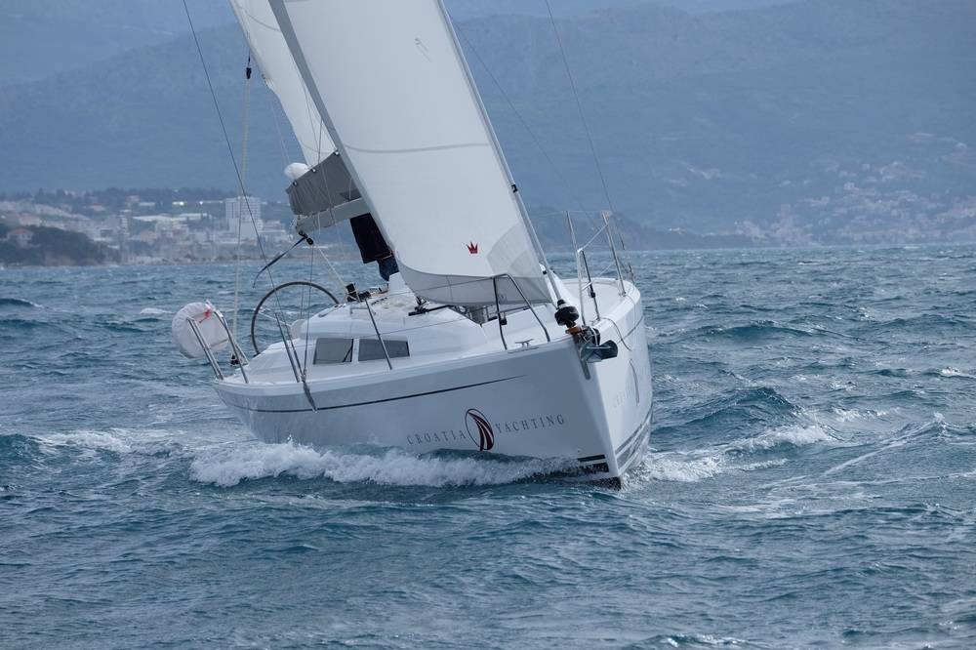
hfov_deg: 9.0
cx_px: 488
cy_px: 325
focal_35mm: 229
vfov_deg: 6.0
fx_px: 6206
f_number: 8
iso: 200
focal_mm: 152.6
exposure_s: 1/400
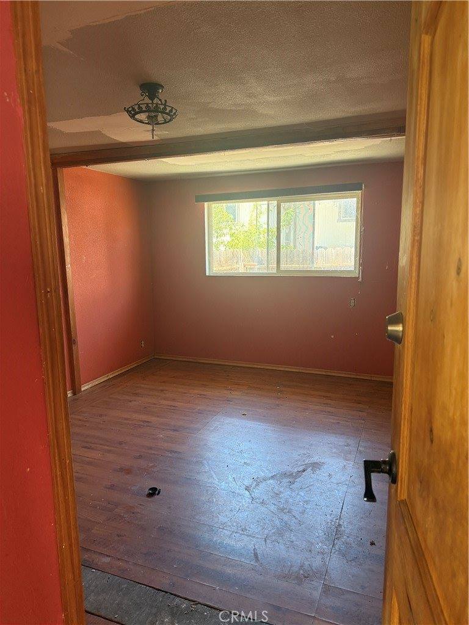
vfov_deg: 71.6
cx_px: 234
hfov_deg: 56.8
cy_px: 312
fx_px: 434
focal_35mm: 24
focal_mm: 6.76
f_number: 1.78
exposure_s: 1/70
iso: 200
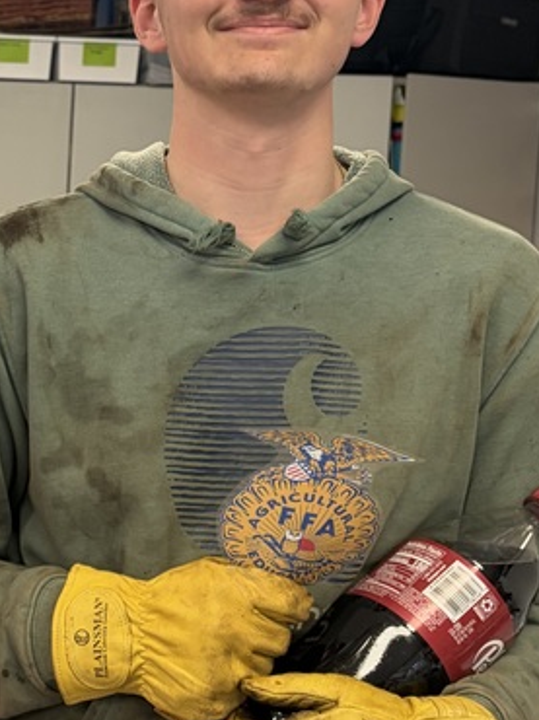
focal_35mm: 72
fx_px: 1497
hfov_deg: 19.4
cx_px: -80
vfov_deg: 26.9
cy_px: 463
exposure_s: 1/60
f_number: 1.6
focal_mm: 5.96
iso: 160
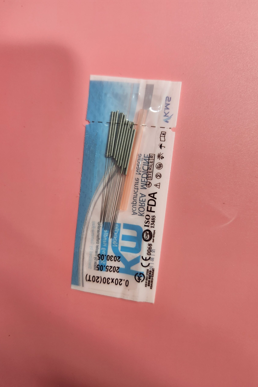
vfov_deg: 73.7
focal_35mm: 24
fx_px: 258
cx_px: 130
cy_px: 194
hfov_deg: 53.1
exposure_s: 1/120
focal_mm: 5.4
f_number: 1.8
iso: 320
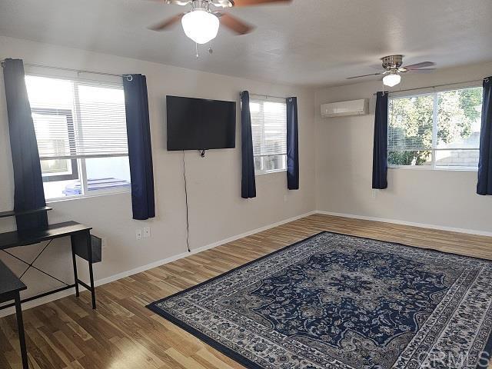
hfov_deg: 73.9
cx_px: 246
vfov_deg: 58.9
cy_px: 184
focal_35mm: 23
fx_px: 327
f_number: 1.7
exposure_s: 1/60
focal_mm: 6.3
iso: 80
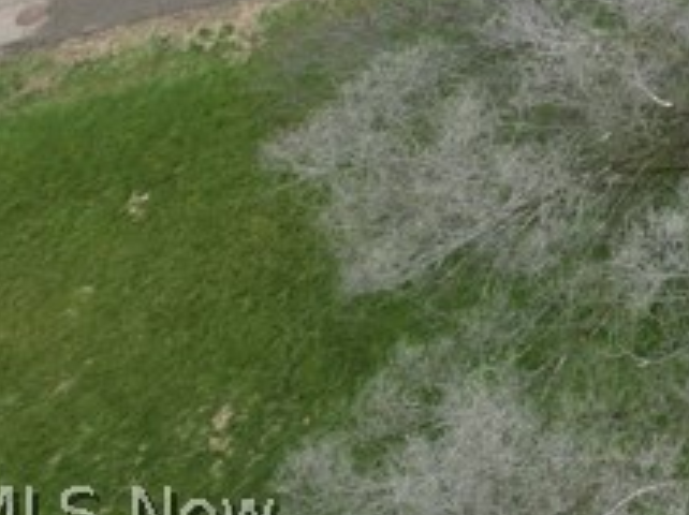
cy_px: -670
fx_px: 2286
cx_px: 1590
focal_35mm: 115
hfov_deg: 13.3
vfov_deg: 11.1
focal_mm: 6.72
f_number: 1.7
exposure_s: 1/350
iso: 100
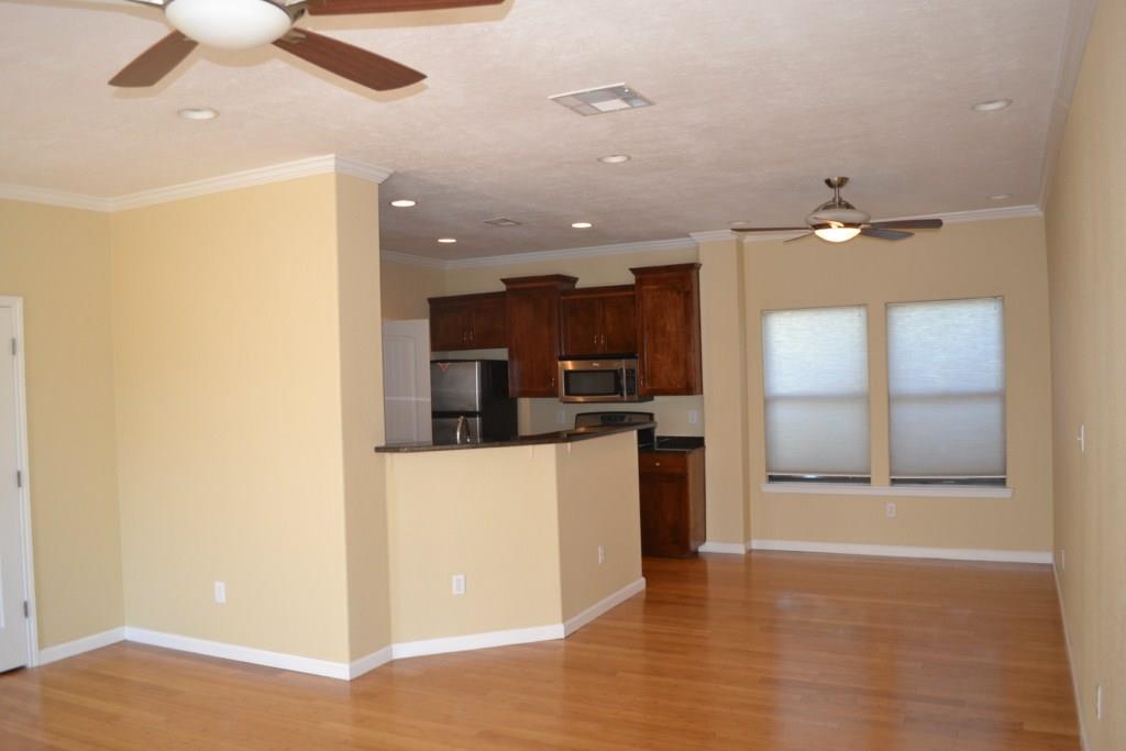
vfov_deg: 47.9
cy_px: 376
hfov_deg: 67.4
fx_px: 845
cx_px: 563
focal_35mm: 27
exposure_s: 1/60
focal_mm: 18
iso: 400
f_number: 4
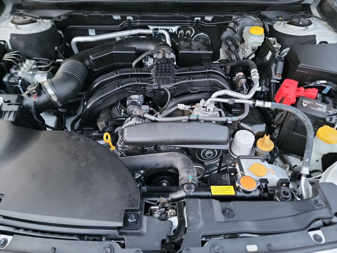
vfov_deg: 56.8
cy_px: 126
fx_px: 234
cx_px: 168
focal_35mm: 24
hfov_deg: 71.6
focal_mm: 6.7
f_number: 1.8
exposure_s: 1/14
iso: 868
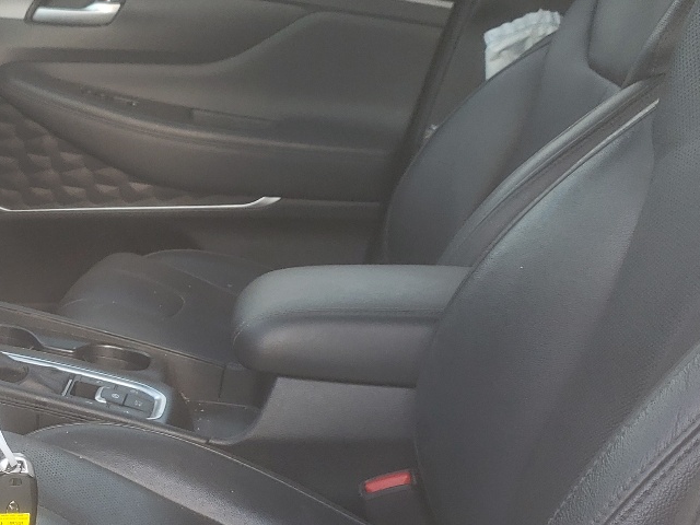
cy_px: 446
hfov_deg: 28.4
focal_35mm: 65
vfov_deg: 22.2
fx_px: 1314
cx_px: 34
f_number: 1.5
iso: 50
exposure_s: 1/250
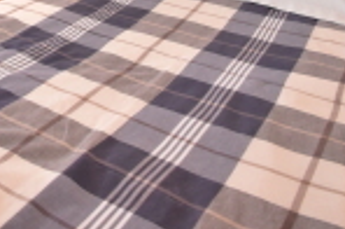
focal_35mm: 52
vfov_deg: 20.1
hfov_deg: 30.0
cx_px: -110
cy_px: -162
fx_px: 497
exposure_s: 1/60
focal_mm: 10
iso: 1100
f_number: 8
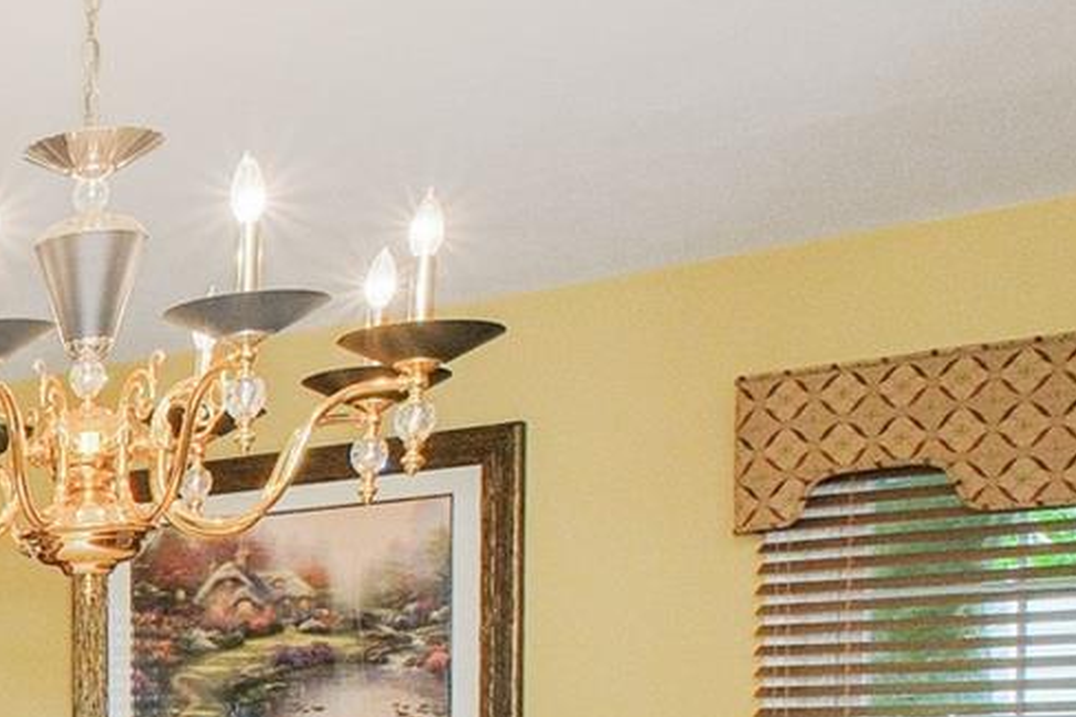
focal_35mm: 63
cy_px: 844
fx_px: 1882
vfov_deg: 20.3
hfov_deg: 21.3
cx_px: -853
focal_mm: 10
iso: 800
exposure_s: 1/60
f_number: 8
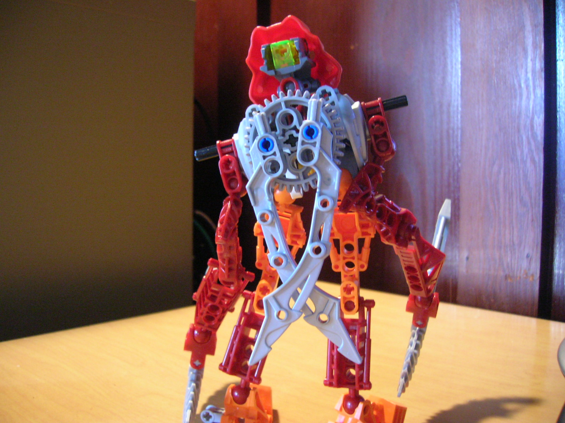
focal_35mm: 34
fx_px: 555
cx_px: 282
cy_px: 212
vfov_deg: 41.8
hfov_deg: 54.0
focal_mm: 5.7
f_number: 2.9
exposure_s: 1/4.1
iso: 200
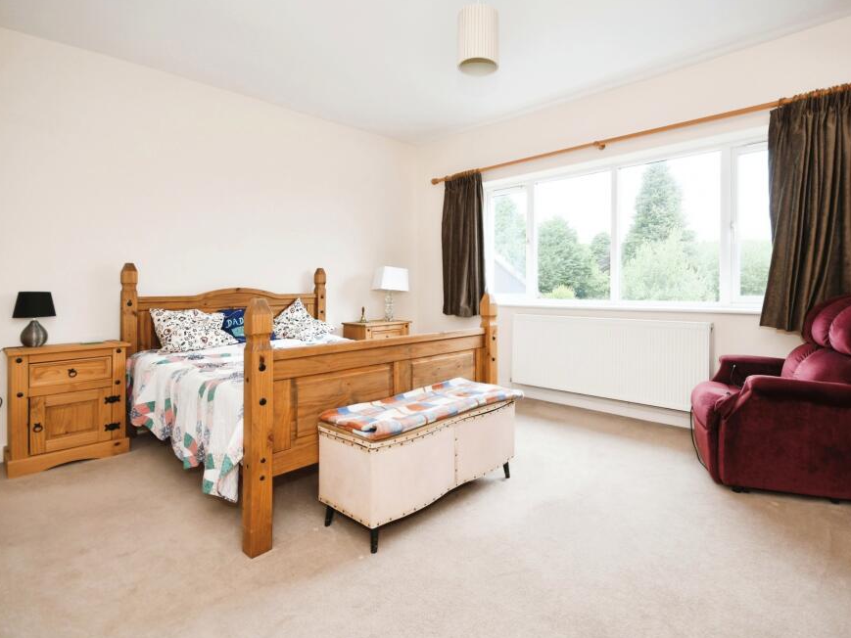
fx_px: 418
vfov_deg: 74.7
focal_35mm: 17
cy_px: 312
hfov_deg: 90.6
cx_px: 479
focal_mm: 10
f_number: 8
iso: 400
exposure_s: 1/60
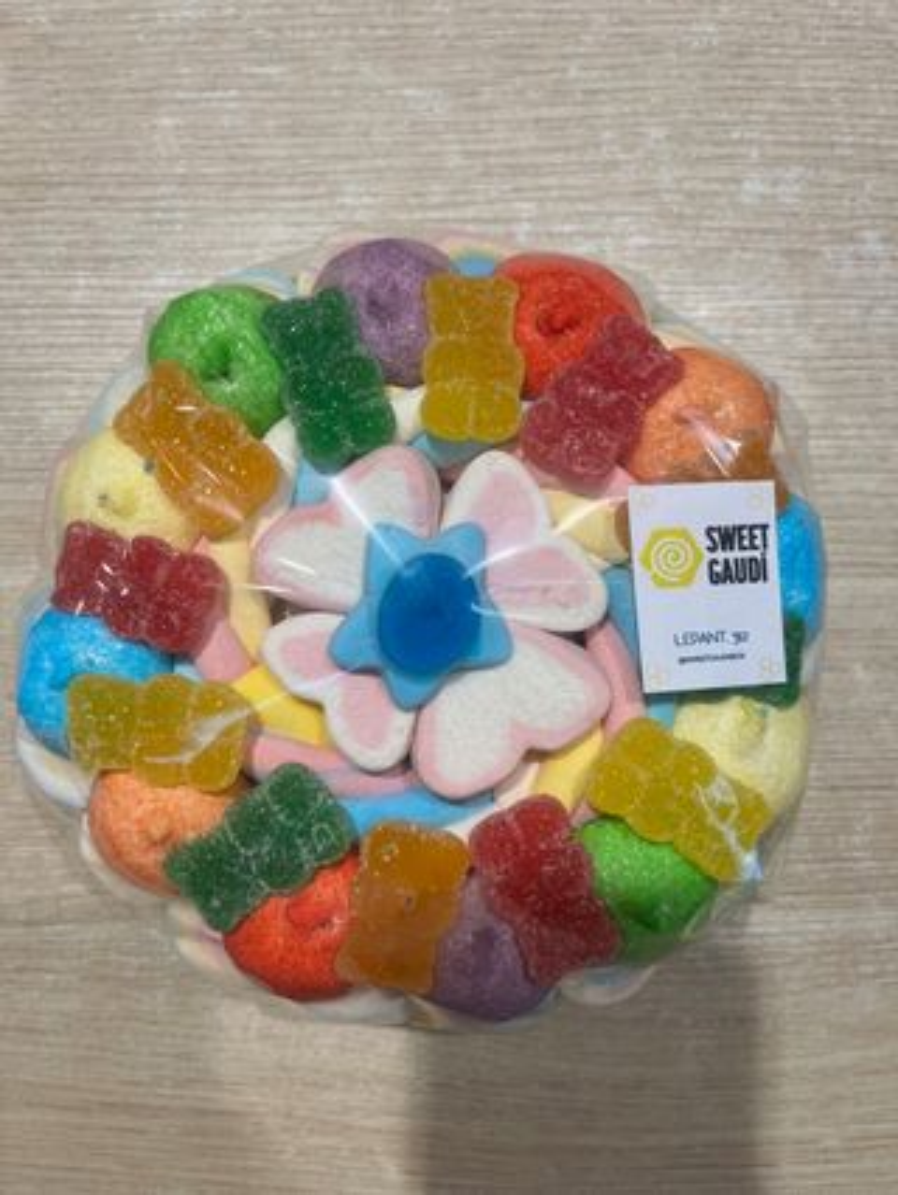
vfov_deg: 67.3
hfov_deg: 53.1
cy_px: 598
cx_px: 449
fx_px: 898
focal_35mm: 26
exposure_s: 1/220
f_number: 1.6
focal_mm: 5.1
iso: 50
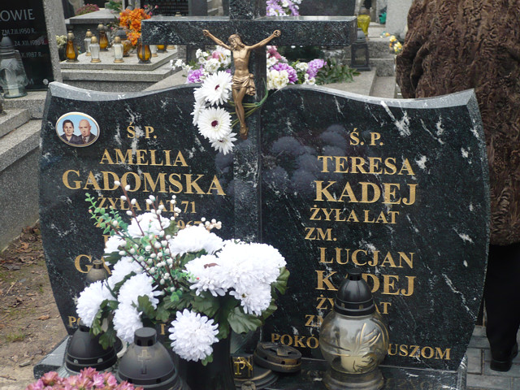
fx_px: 901
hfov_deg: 32.2
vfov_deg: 24.4
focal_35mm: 60
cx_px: 260
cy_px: 195
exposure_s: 1/50
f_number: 3.7
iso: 100
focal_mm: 9.9
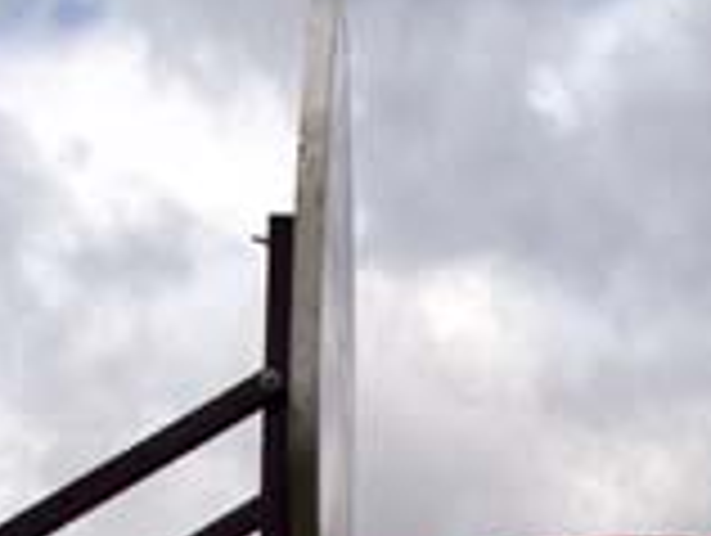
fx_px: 4443
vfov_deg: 6.8
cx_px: 783
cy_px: 707
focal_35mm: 216
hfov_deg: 9.1
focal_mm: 16
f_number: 6.7
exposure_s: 1/1000
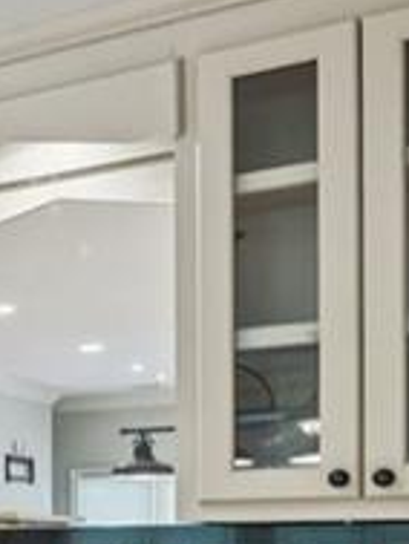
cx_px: -559
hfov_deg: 14.2
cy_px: 551
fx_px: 1149
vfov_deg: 25.3
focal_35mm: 73
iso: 320
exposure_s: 1/2.5
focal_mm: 14
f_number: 8
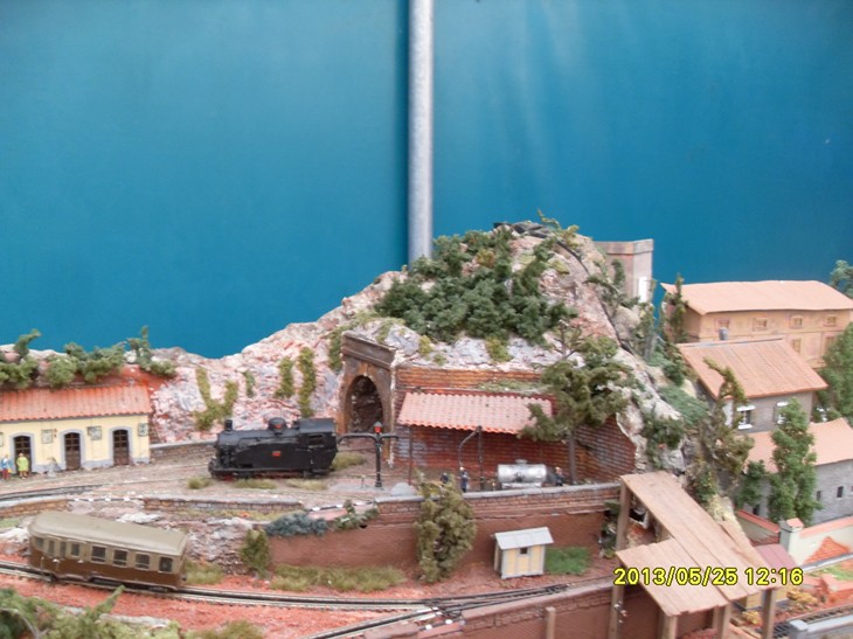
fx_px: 838
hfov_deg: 54.0
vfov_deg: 41.8
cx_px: 426
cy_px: 320
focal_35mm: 34
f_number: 2.8
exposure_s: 1/6
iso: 200
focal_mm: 6.3
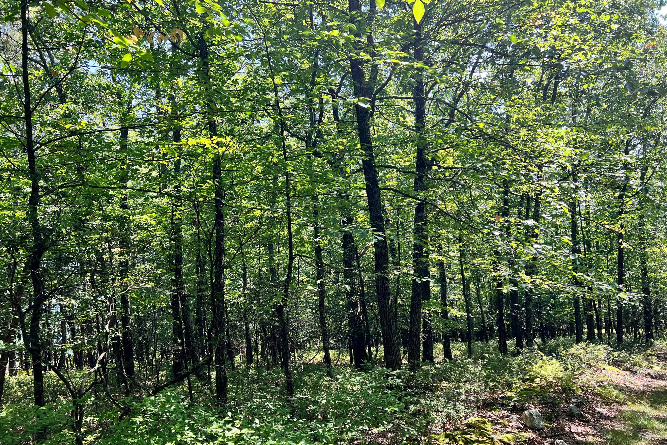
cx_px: 330
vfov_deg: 46.3
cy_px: 250
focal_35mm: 28
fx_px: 519
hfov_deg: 65.5
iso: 50
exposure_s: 1/439
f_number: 1.5
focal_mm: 5.7
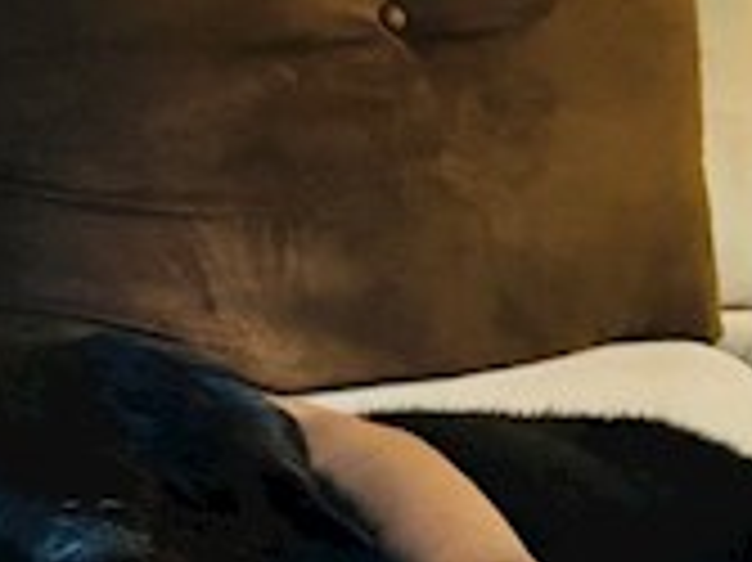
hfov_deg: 24.9
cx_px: -198
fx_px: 1498
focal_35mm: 69
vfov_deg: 21.3
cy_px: 259
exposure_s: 1/18
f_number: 1.9
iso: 640
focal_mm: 2.69
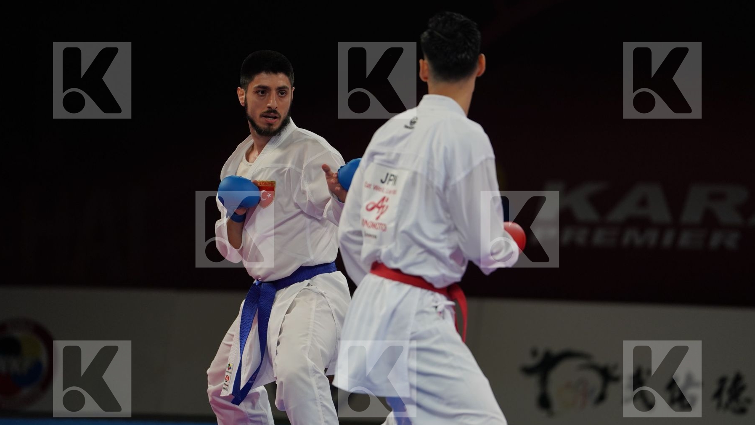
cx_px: 377
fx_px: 4164
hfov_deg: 10.4
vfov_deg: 5.8
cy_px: 229
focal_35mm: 208
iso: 1000
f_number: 2.8
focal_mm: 198
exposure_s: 1/1000
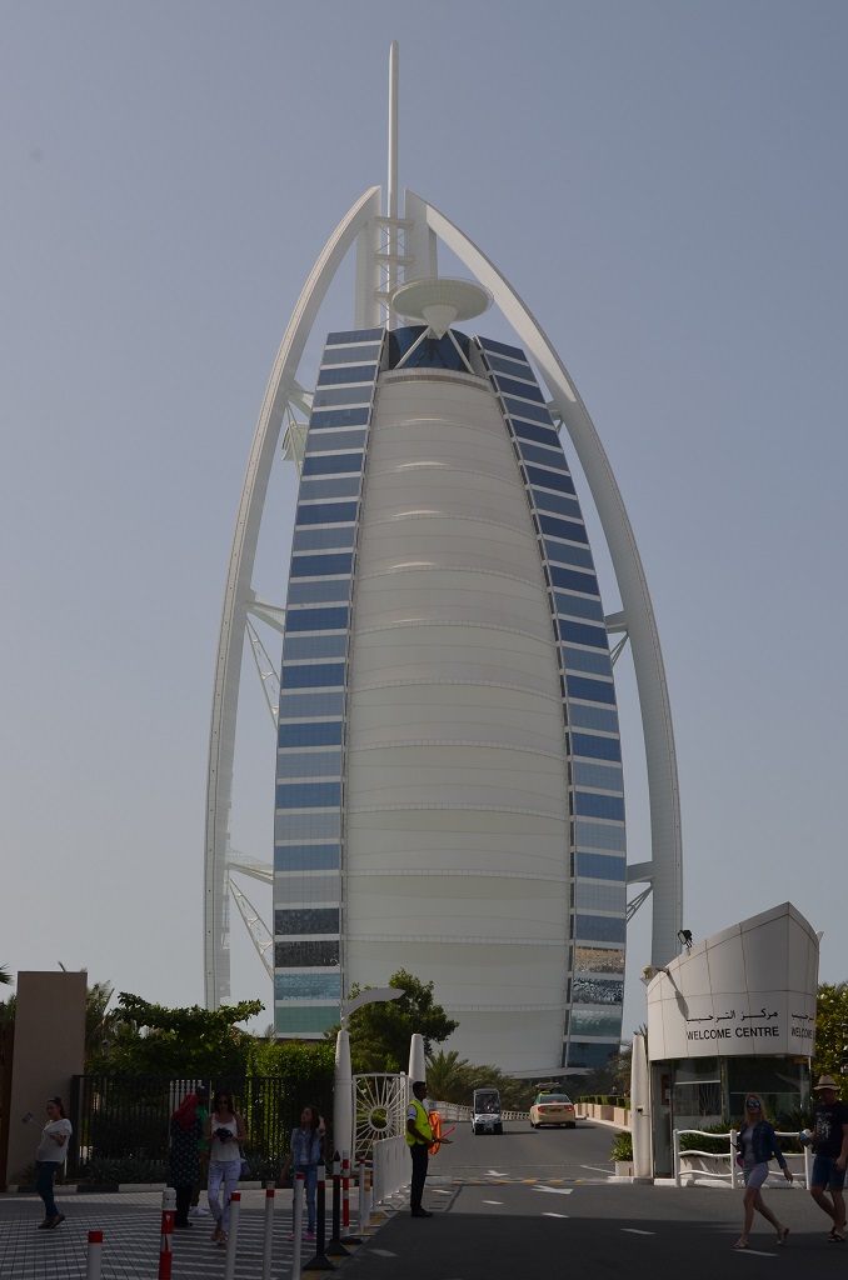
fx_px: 1864
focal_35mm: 52
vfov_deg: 37.9
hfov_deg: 25.6
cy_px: 640
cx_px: 424
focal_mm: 35
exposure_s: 1/400
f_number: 9
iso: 100
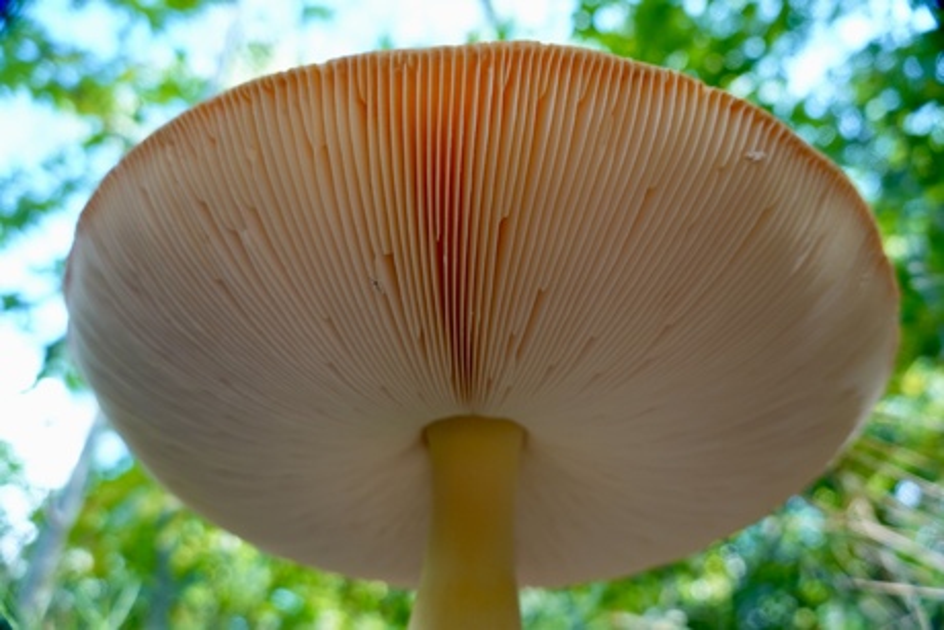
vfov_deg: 53.2
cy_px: 315
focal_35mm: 24
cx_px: 472
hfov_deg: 73.7
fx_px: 629
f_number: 2.8
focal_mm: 9
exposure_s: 1/30
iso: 160
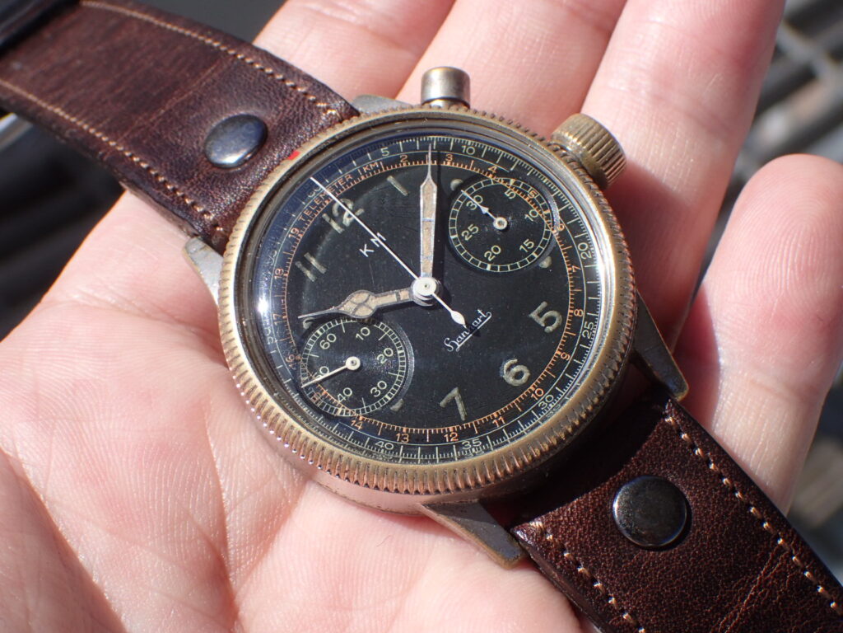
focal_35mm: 74
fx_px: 1802
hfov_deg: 26.3
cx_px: 422
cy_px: 316
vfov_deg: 19.9
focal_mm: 13.47
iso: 100
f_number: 5.6
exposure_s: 1/320
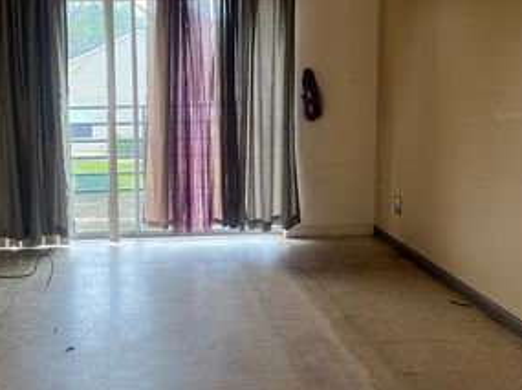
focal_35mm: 39
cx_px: 149
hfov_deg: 46.7
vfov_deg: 36.2
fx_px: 587
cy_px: 115
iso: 50
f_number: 1.6
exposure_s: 1/170
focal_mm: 5.1
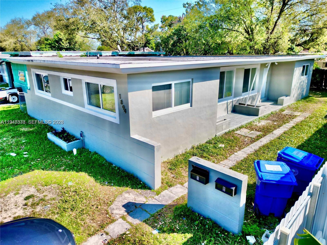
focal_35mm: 24
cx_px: 164
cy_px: 122
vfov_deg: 56.8
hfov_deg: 71.6
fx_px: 227
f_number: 1.7
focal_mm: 6.72
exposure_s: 1/800
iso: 120
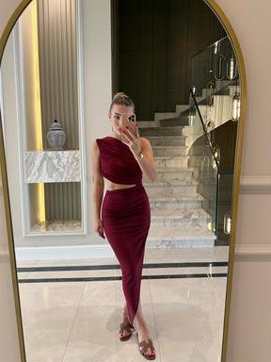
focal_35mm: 25
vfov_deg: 69.4
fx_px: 261
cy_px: 175
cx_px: 140
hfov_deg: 54.9
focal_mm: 6.76
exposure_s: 1/100
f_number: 1.78
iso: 200
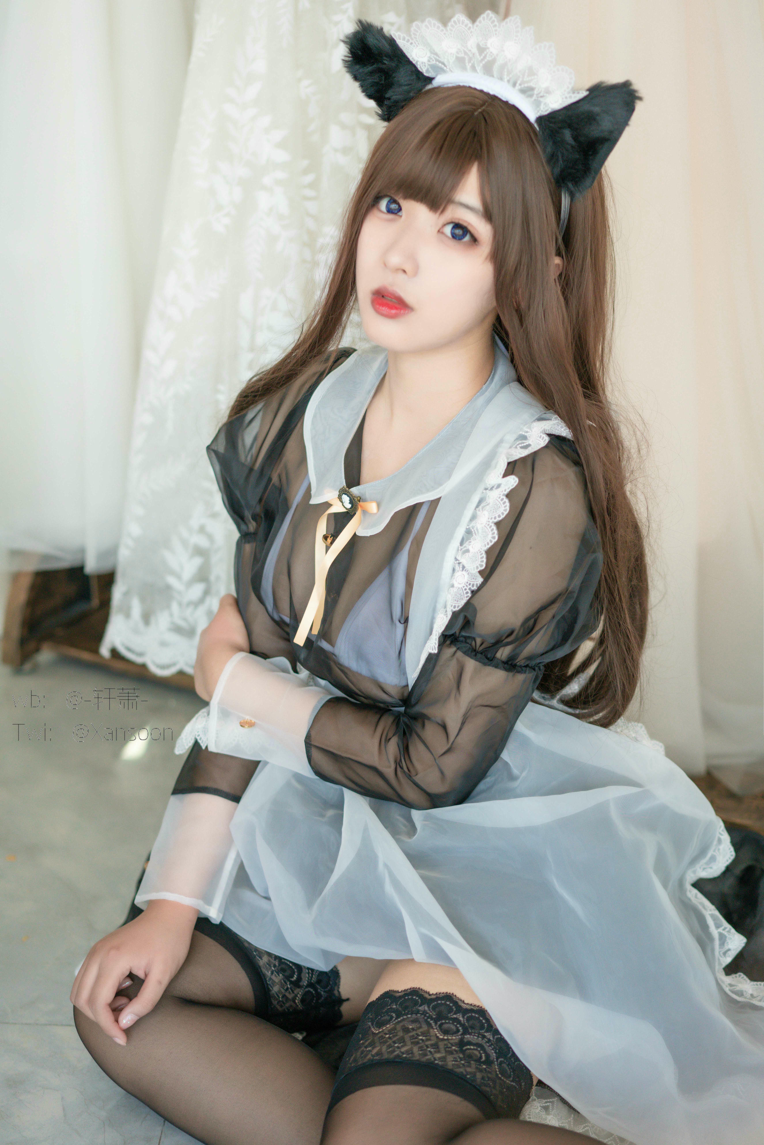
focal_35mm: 55
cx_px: 382
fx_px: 1750
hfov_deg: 24.6
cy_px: 572
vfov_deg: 36.2
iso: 1250
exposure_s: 1/400
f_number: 2.5
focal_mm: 55
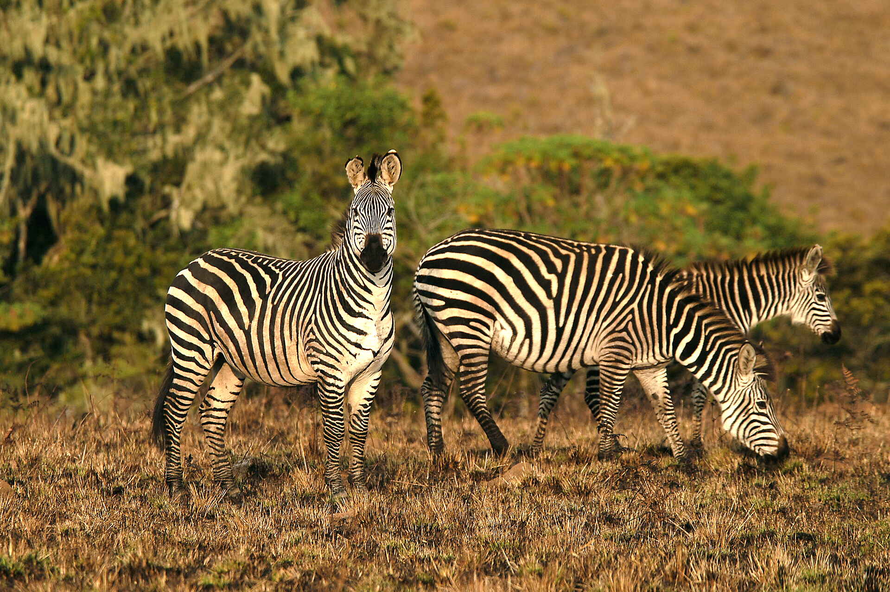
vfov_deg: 3.3
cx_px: 445
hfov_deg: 4.9
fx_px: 10375
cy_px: 296
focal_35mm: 420
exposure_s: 1/500
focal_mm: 280
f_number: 5.3
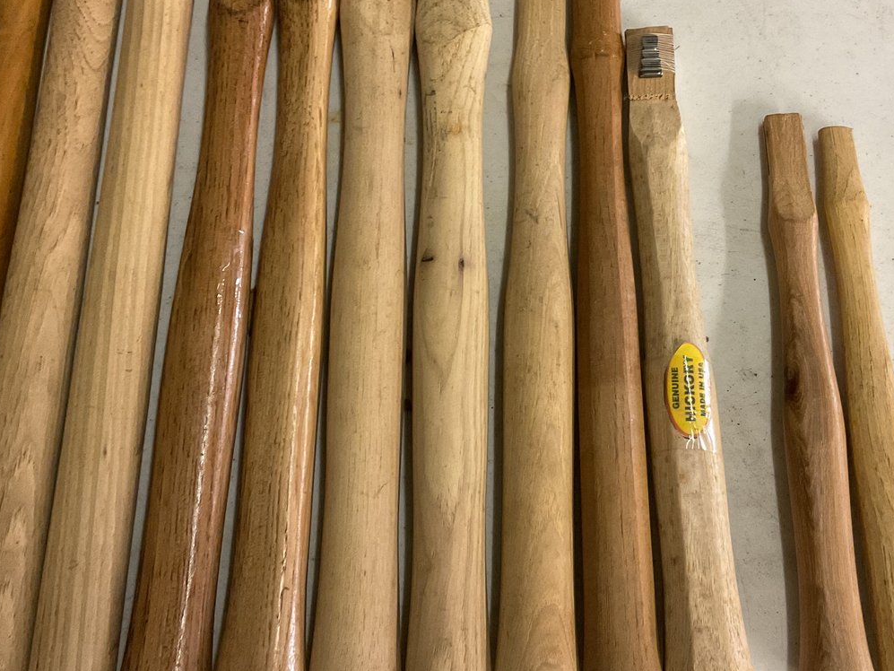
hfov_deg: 42.9
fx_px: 1136
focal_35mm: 44
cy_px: 328
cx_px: 499
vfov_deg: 32.9
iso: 200
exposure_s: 1/60
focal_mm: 3
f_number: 1.8
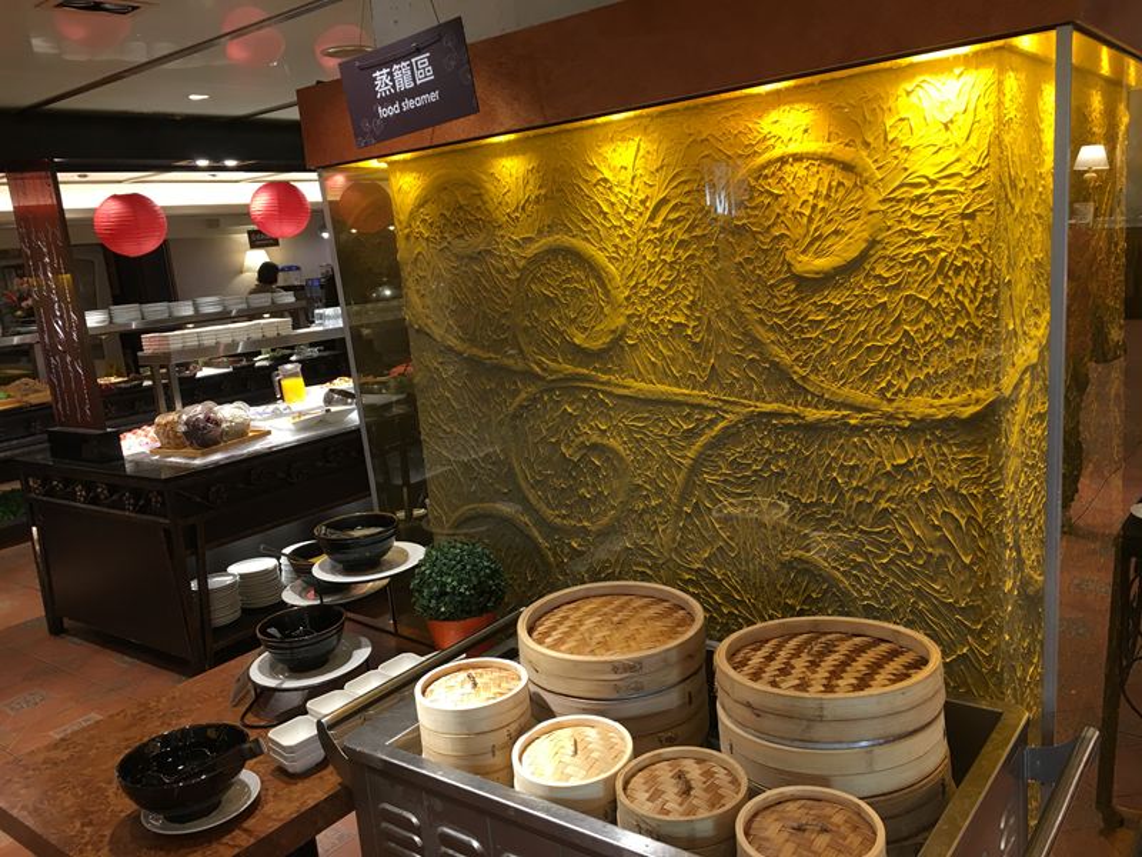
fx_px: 957
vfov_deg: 48.2
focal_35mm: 29
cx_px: 571
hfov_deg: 61.7
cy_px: 428
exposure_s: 1/15
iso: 25
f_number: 2.2
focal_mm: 4.15
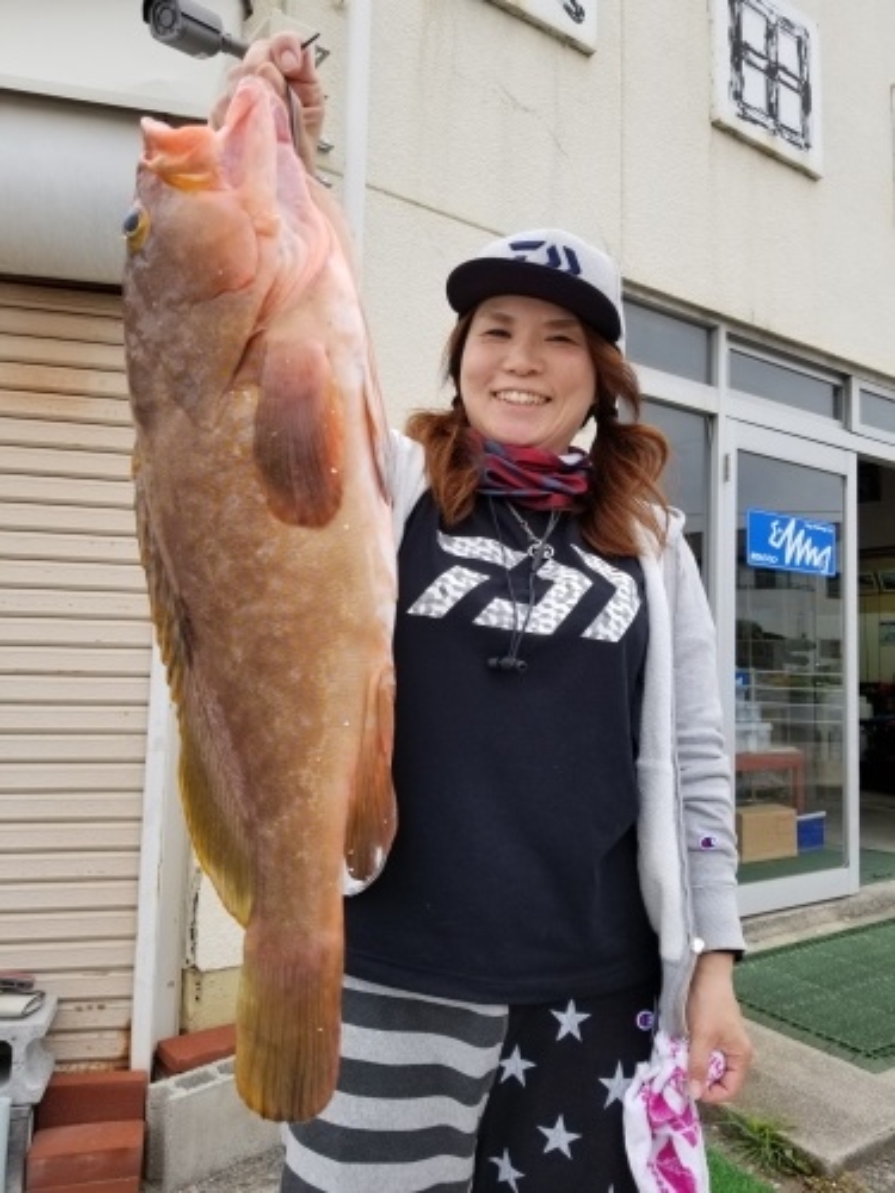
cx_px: 448
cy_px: 596
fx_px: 896
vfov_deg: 67.3
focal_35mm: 26
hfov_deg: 53.1
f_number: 1.7
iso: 50
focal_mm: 4.25
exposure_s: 1/224
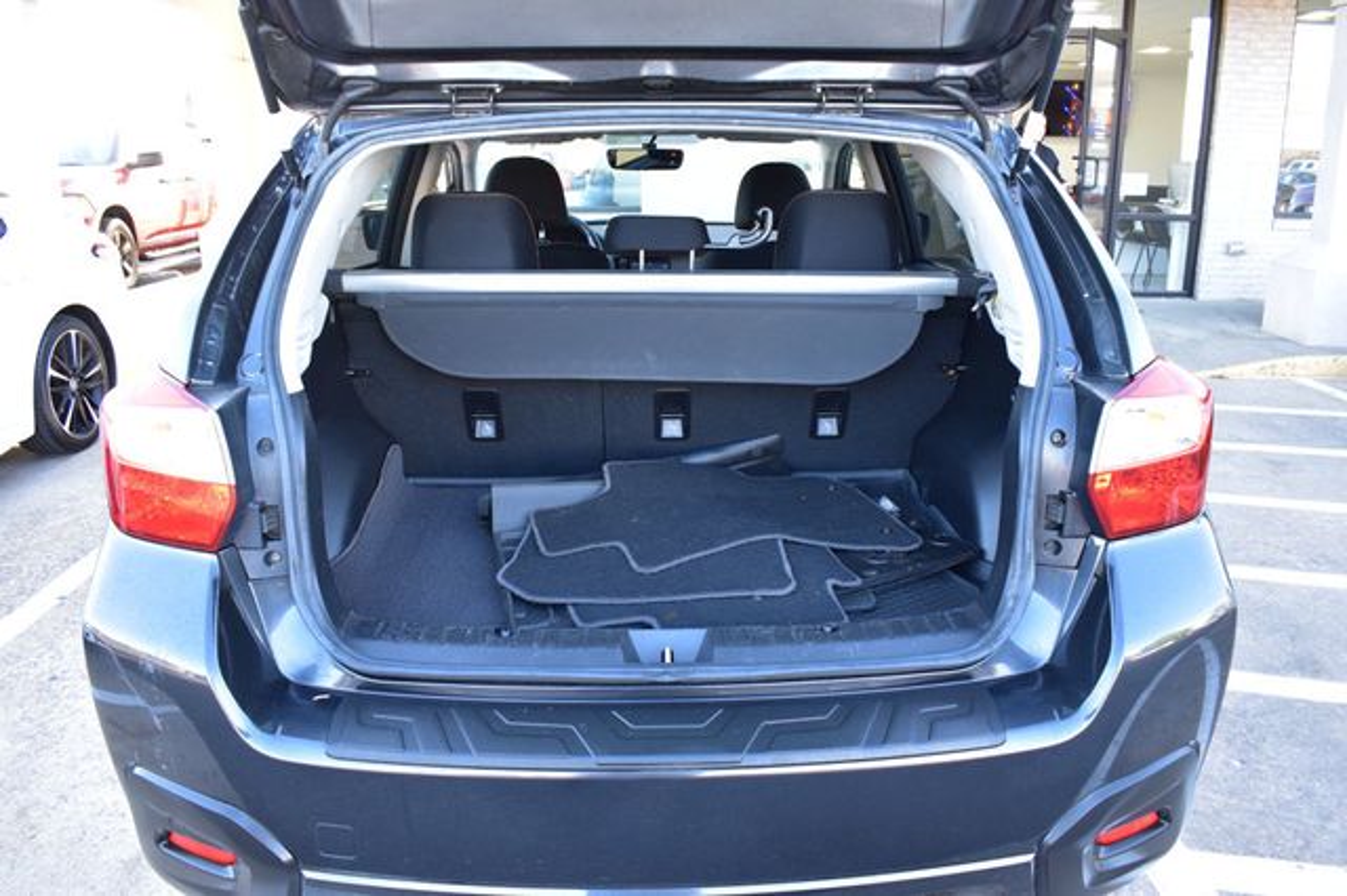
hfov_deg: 67.4
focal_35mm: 27
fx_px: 1010
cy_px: 448
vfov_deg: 47.9
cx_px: 674
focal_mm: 18
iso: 400
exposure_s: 1/30
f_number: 7.1
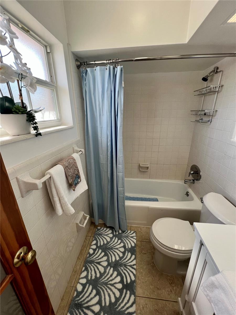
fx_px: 118
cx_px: 118
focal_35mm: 13
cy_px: 158
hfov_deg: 89.9
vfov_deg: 106.2
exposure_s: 1/120
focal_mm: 1.57
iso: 64
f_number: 1.8
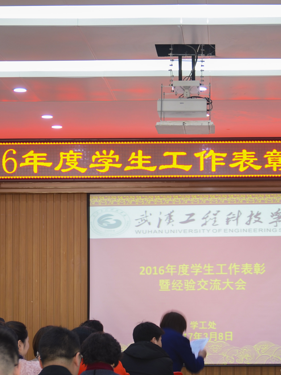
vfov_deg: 19.6
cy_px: 245
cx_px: 226
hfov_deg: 14.7
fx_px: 1083
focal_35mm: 100
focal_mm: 32
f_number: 2.8
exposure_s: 1/15
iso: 100
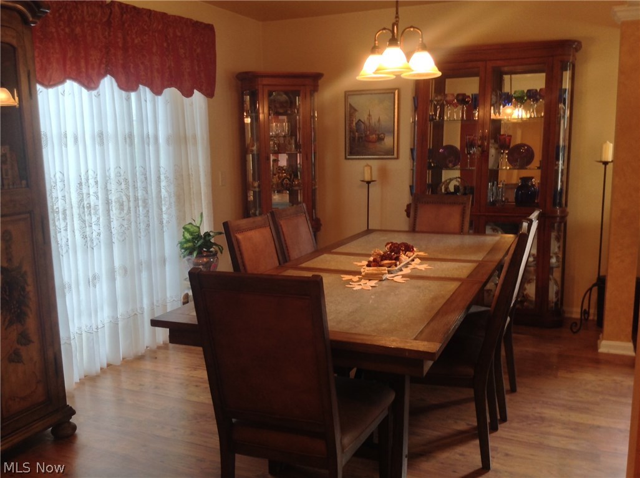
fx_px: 646
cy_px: 239
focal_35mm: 35
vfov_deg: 40.6
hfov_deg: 52.7
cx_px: 320
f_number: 2.4
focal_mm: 4.28
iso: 80
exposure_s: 1/15
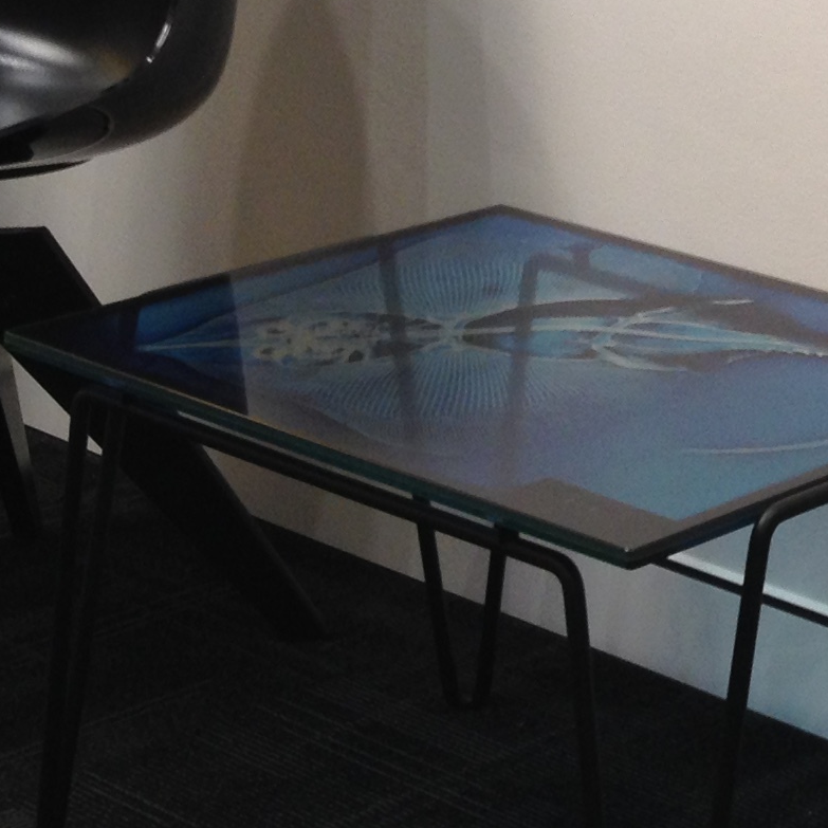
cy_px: -270
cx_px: 1380
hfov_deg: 12.6
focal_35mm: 129
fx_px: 3491
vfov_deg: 13.0
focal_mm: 4.28
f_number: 2.4
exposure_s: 1/20
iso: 64
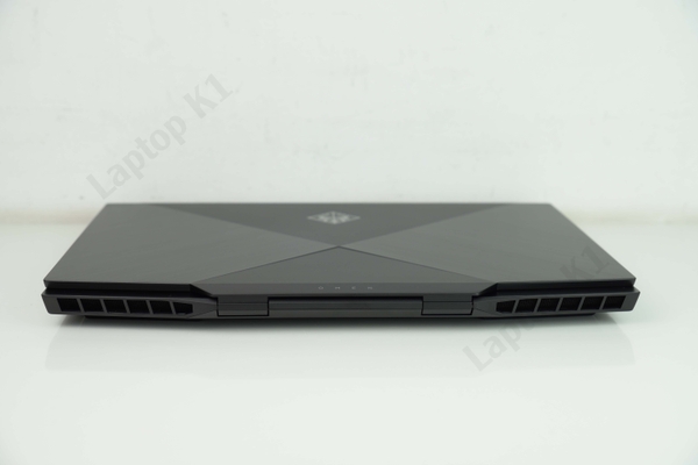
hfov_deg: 34.2
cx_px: 349
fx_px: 1134
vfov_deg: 23.2
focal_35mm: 58
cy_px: 232
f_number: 4
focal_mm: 39
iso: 100
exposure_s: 1/60
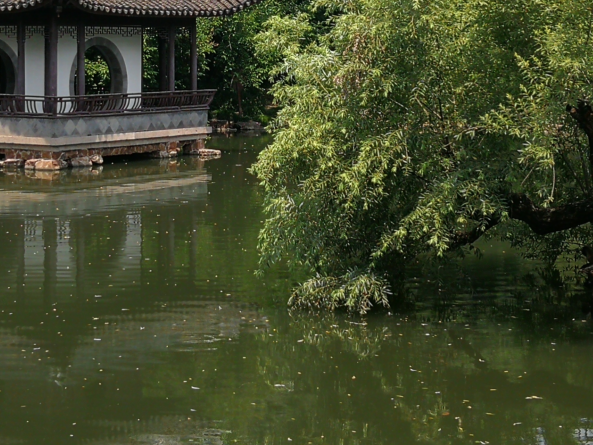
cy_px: 51
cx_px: 238
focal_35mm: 95
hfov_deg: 20.6
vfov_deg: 15.4
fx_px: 1628
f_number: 2.2
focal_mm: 3.95
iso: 50
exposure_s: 1/672
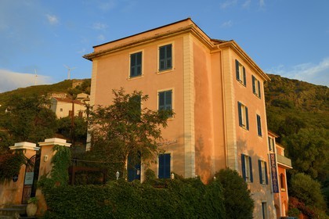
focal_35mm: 36
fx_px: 329
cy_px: 110
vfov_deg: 36.9
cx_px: 164
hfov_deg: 53.1
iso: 200
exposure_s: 1/200
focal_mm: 36
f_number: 5.6
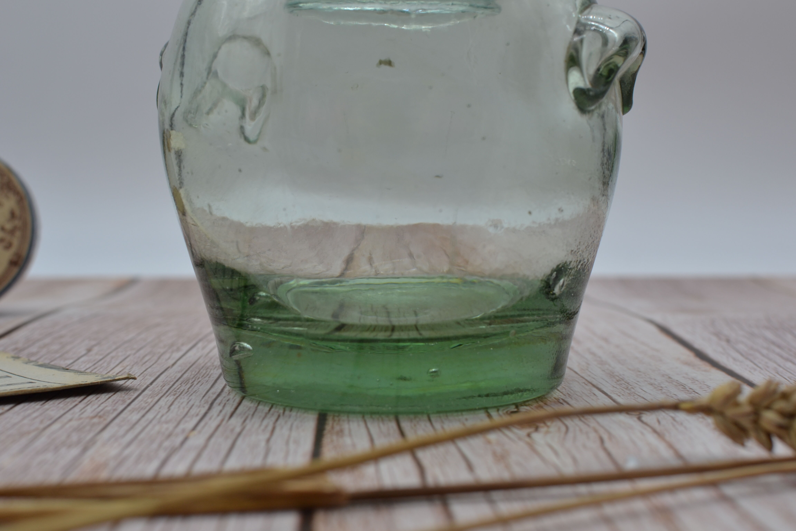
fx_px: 1161
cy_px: 266
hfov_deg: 37.9
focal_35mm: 52
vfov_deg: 25.8
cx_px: 398
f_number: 5.6
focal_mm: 35
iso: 160
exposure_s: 1/125
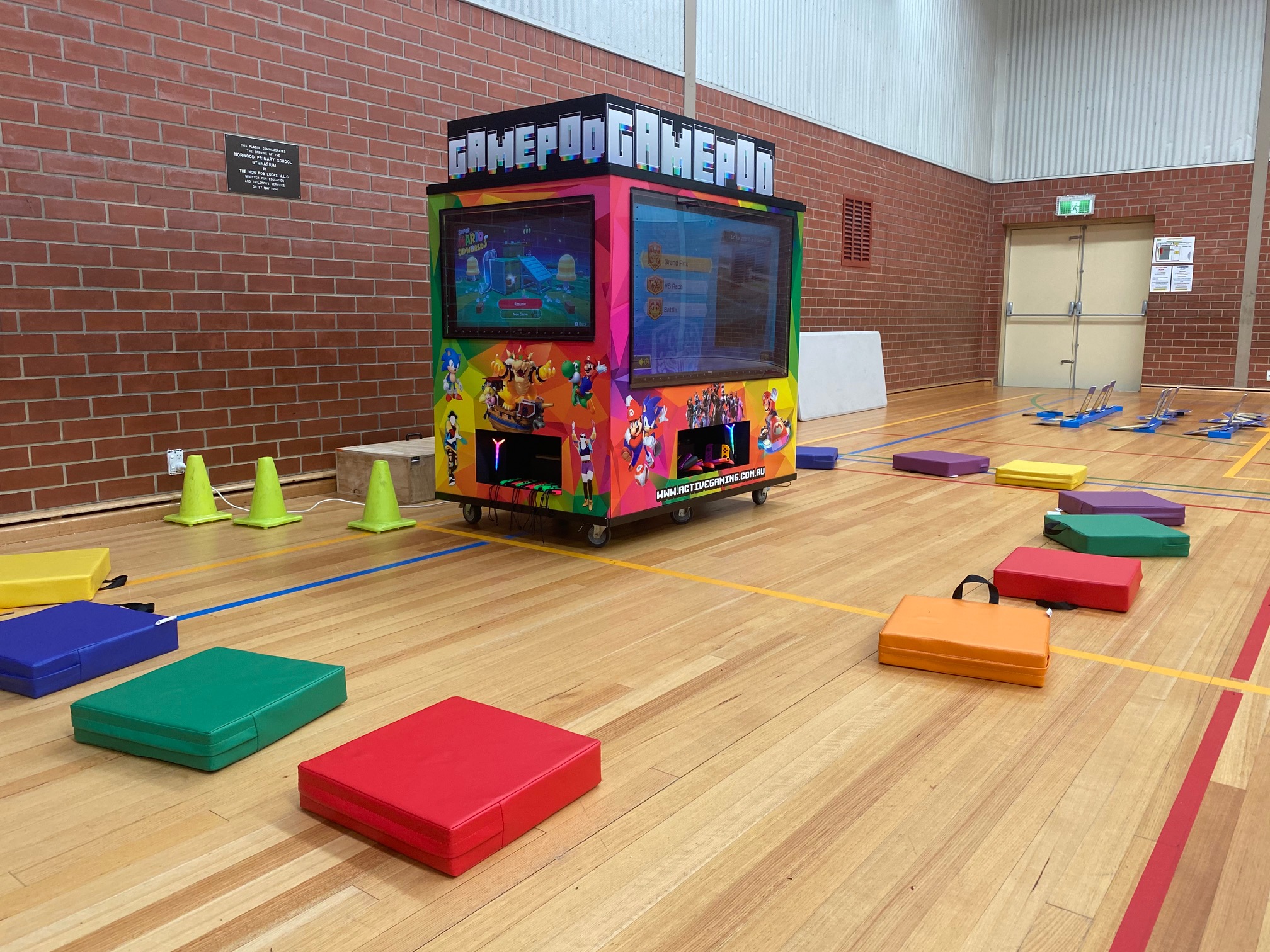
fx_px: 954
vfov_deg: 53.1
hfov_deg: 67.3
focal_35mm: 26
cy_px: 476
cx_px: 635
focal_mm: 4.25
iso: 125
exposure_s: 1/106
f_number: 1.8
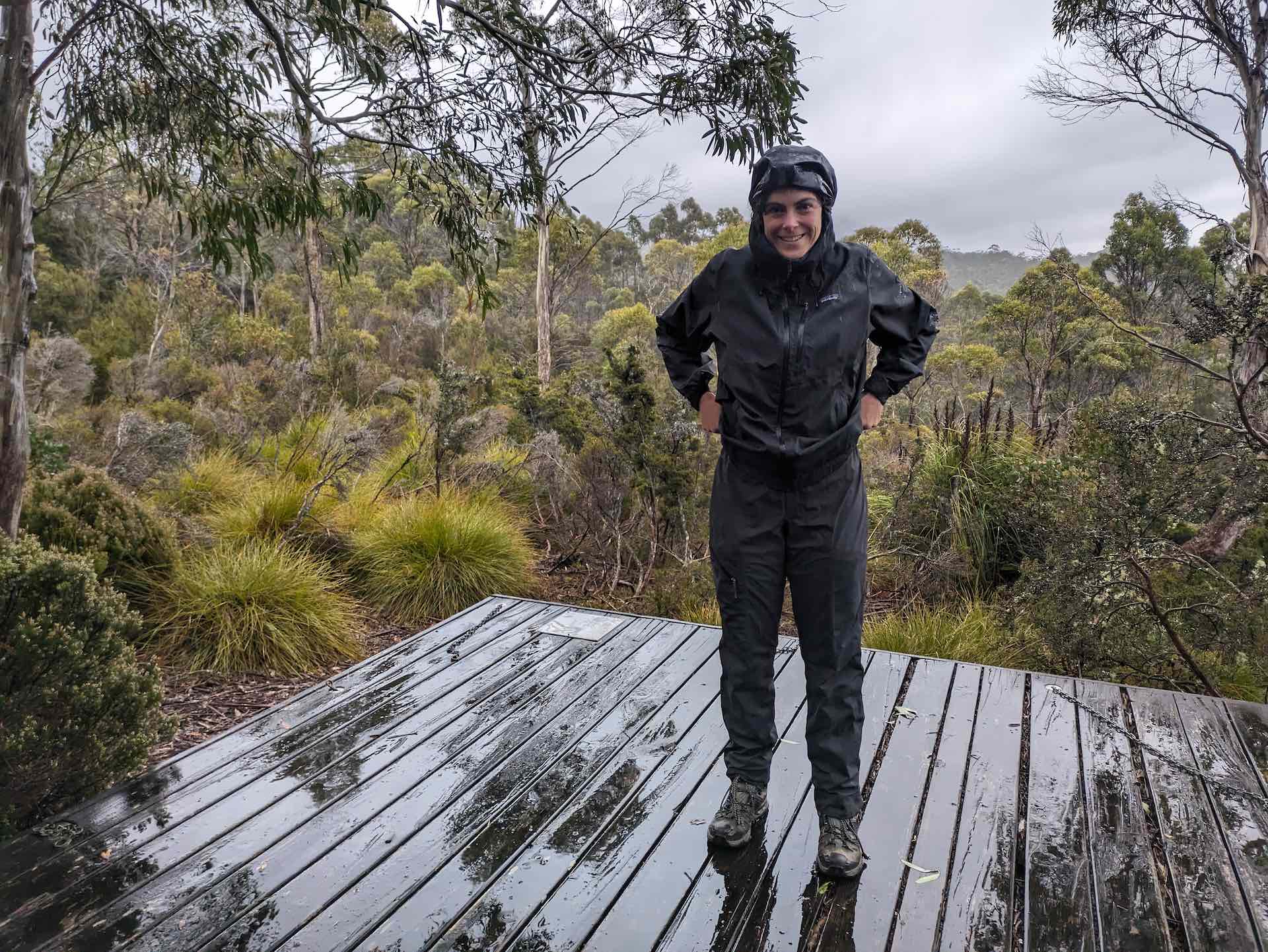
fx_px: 916
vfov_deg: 54.9
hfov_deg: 69.4
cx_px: 634
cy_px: 476
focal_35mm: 25
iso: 81
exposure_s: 1/213
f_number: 1.89
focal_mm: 5.43
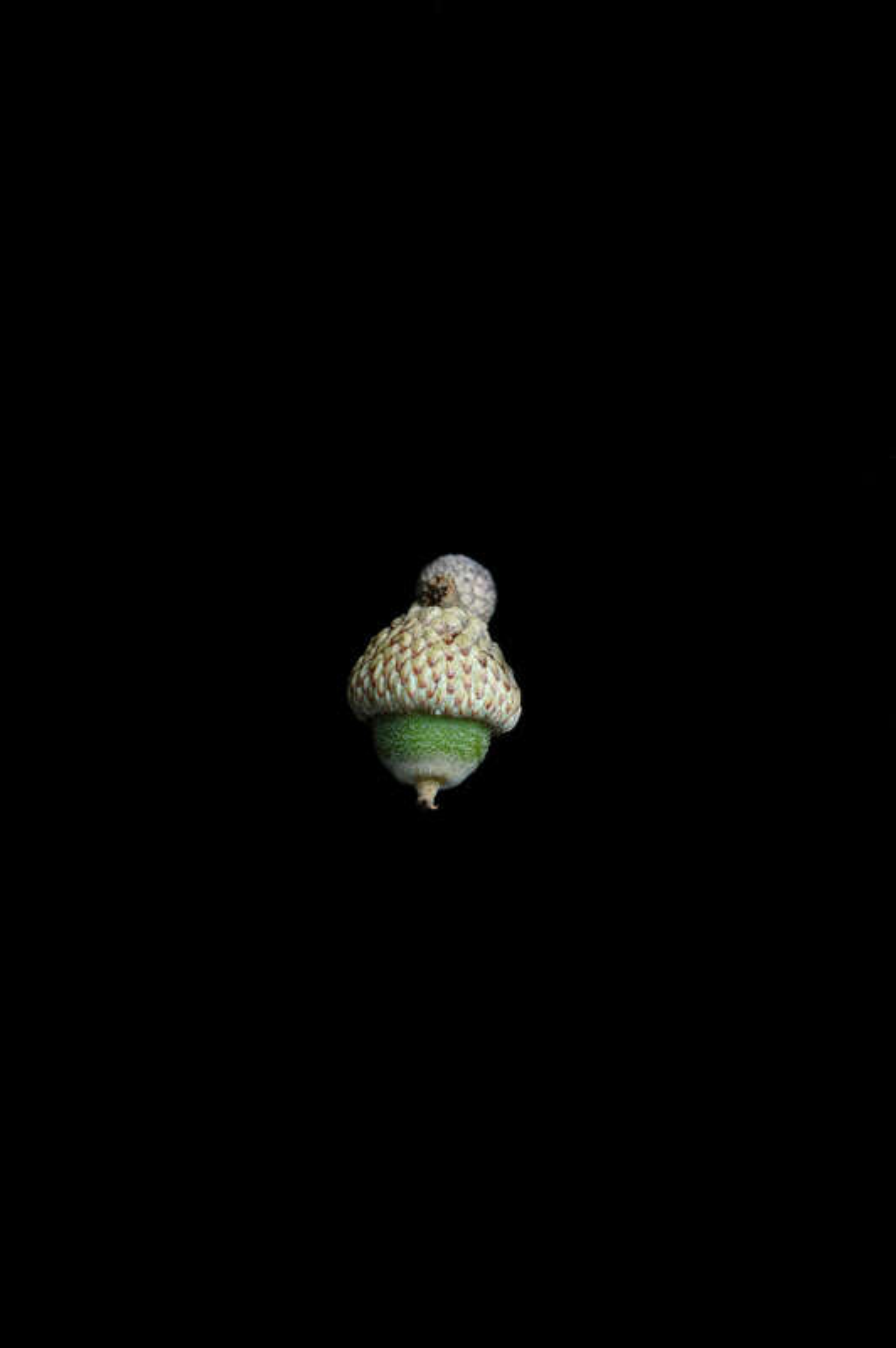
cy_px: 674
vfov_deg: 33.4
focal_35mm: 60
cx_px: 448
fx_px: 2244
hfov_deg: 22.6
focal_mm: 40
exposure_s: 1/100
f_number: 5.6
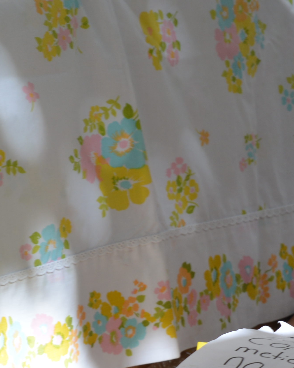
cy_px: 404
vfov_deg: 8.7
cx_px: 615
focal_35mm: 220
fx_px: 2393
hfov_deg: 6.8
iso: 200
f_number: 7.1
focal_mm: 65
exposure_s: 1/200
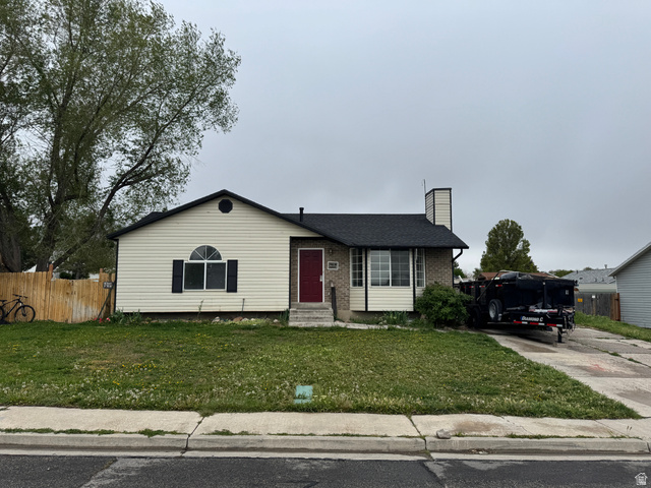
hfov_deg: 71.6
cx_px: 326
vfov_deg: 56.8
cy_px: 244
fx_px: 451
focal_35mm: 24
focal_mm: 6.76
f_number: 1.78
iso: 80
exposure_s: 1/1721
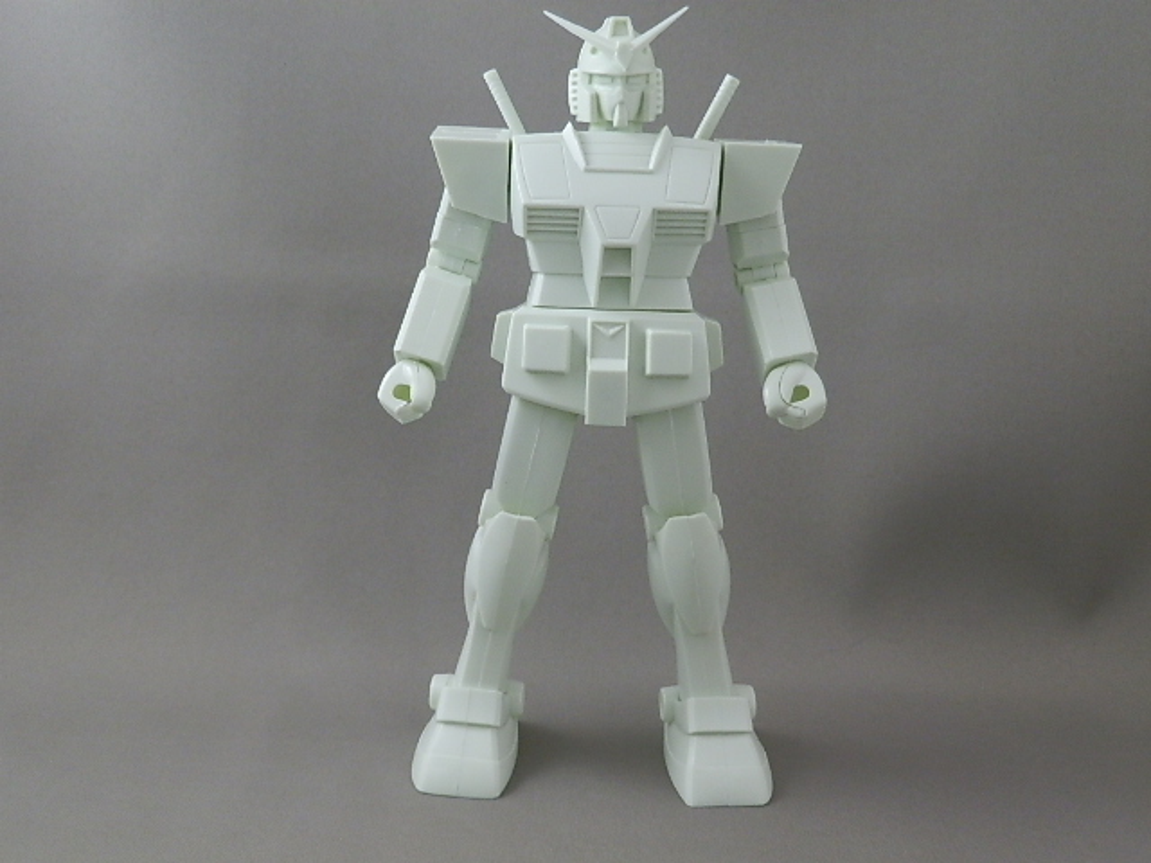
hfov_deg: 54.0
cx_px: 576
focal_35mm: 34
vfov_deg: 41.8
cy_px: 432
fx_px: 1131
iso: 200
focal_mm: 6.17
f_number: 3.5
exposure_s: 1/13
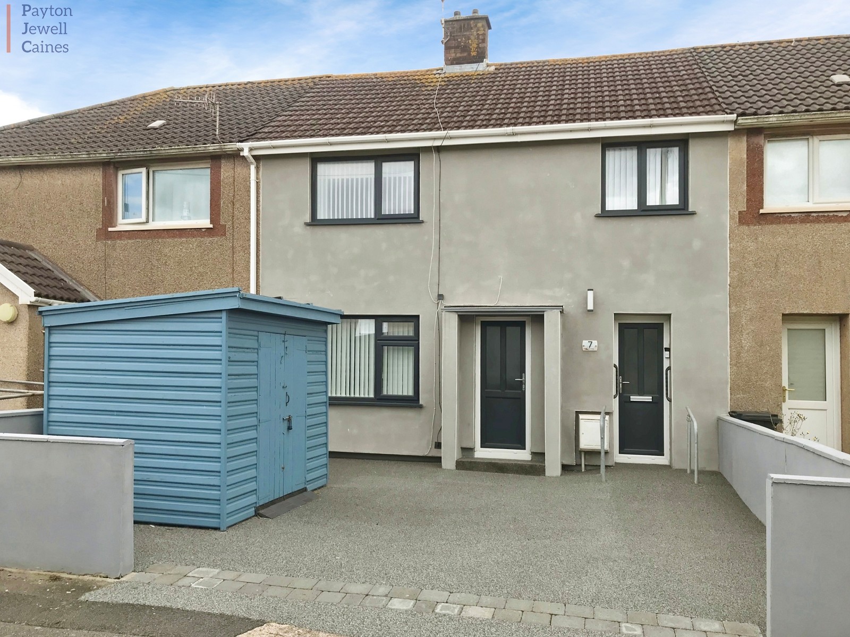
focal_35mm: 28
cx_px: 425
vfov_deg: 49.7
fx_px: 688
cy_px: 318
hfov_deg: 63.4
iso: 20
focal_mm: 3.99
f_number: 1.8
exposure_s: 1/431
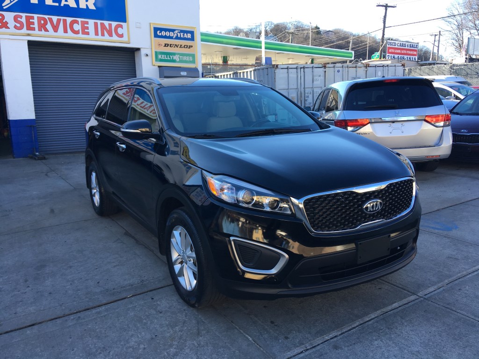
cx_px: 240
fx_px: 401
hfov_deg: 61.7
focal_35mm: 29
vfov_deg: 48.2
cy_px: 180
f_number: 2.2
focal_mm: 4.15
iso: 25
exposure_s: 1/204
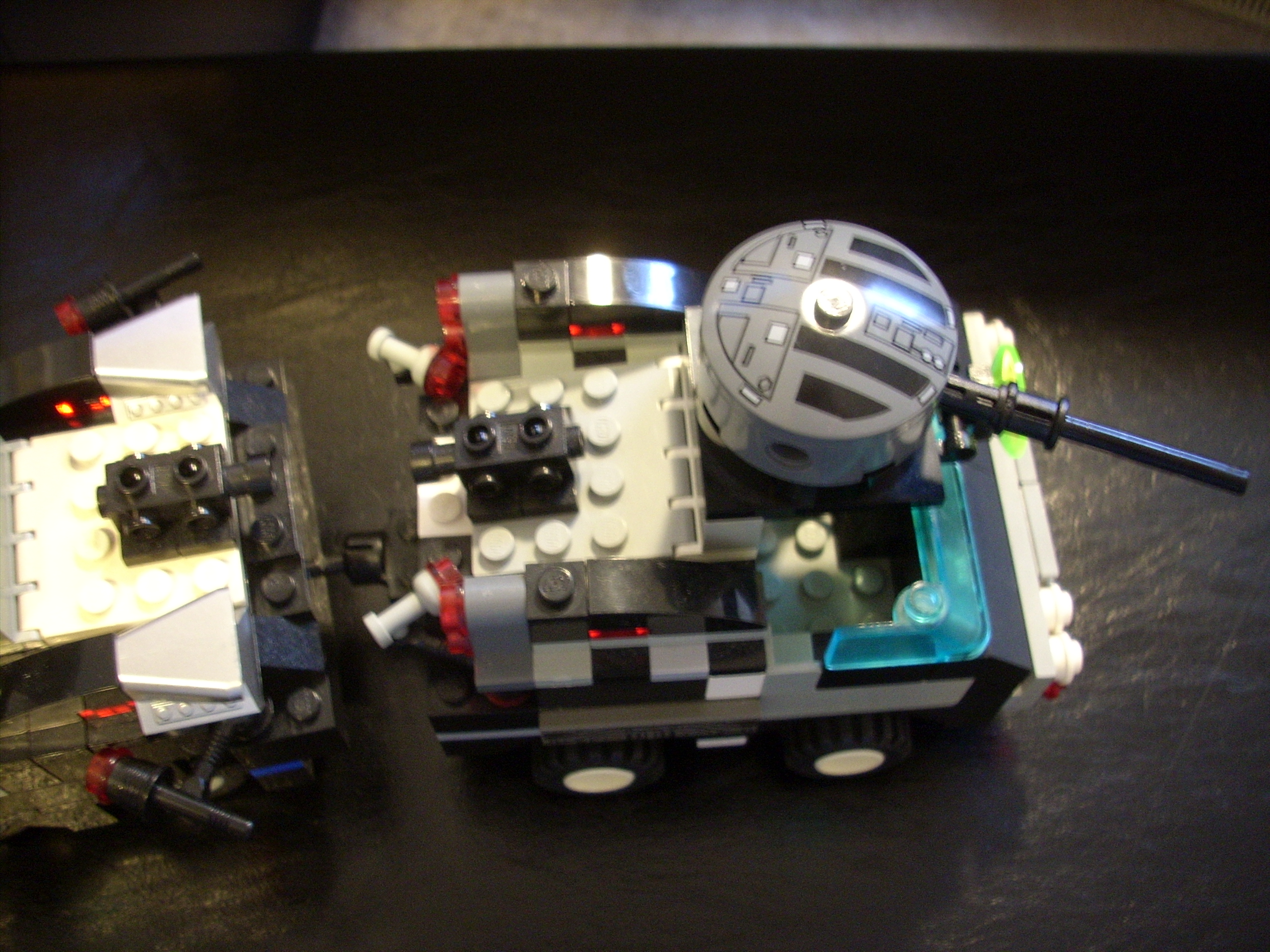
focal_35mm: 37
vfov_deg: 38.7
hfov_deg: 50.1
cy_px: 476
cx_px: 635
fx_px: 1357
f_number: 2.8
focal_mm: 6.2
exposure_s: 1/5.2
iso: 200
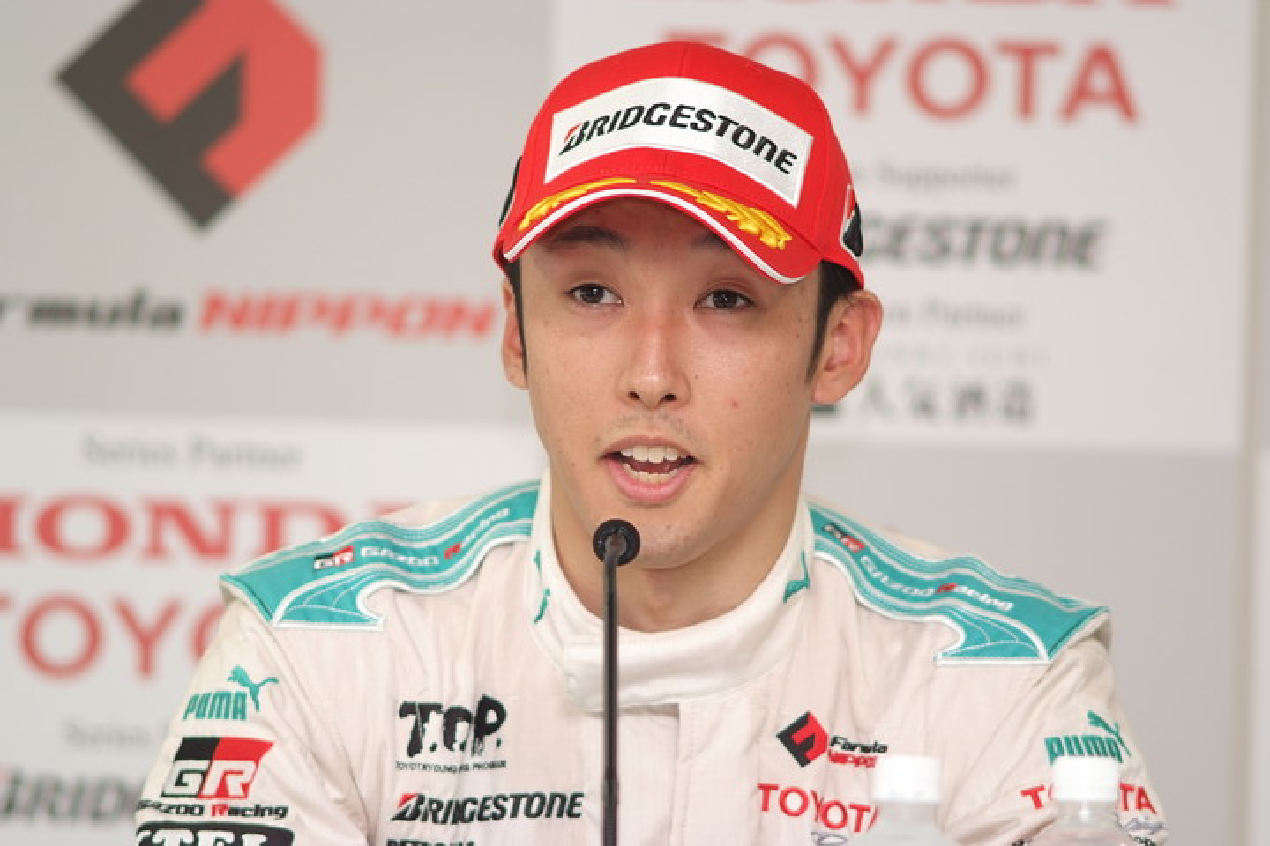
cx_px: 635
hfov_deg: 7.6
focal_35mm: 270
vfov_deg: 5.1
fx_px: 9524
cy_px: 423
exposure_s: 1/125
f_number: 2.8
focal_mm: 180
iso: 400
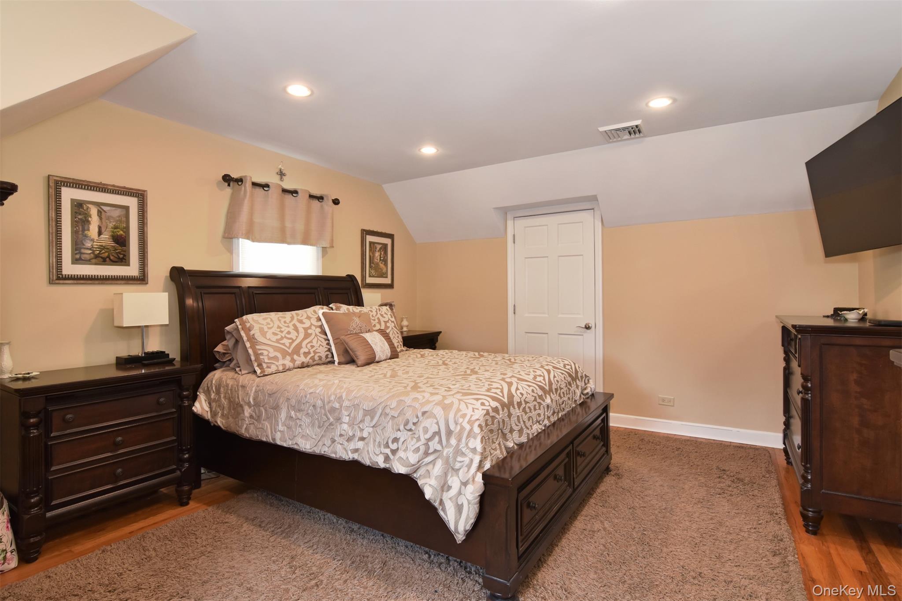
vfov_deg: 72.0
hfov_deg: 95.0
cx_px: 451
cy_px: 300
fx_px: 413
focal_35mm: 16
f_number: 11
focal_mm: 11
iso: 640
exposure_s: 1/25
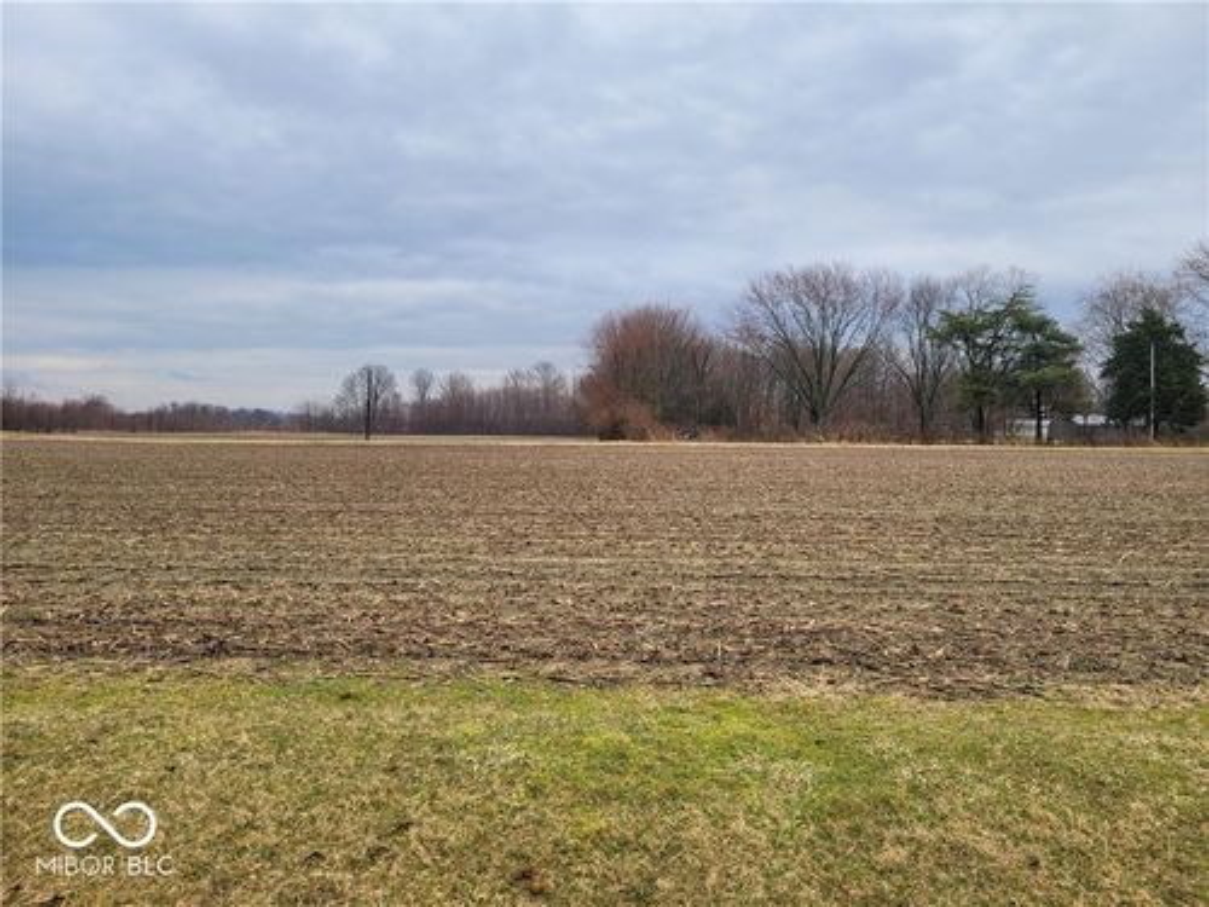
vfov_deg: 53.1
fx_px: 908
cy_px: 454
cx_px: 604
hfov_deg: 67.3
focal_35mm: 26
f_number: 1.8
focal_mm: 5.4
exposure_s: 1/265
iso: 40
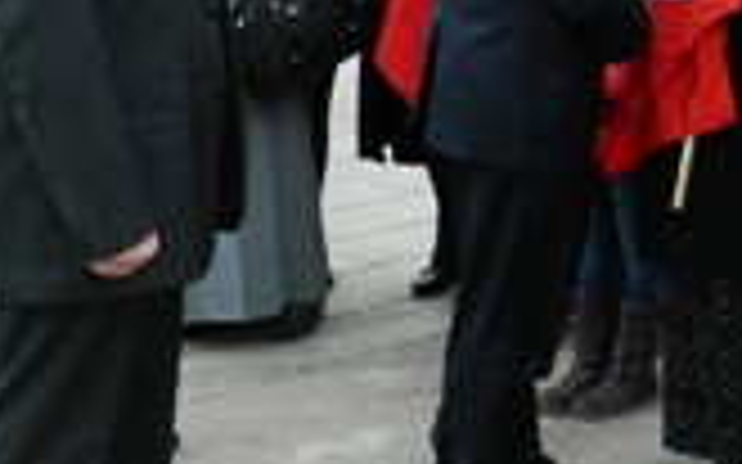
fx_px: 2082
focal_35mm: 103
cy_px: -81
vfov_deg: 12.4
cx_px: 908
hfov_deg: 19.0
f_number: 3.1
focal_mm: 4.5
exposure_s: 1/320
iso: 80
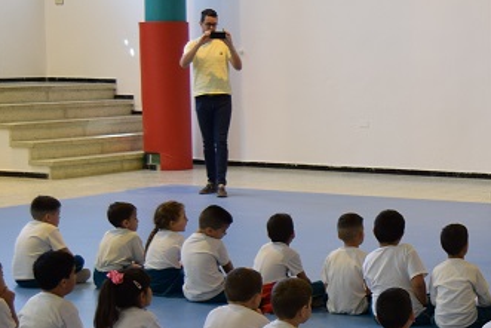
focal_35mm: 106
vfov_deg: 12.9
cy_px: 214
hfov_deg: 18.4
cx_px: 567
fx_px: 1446
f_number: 4
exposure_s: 1/60
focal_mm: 26
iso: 640
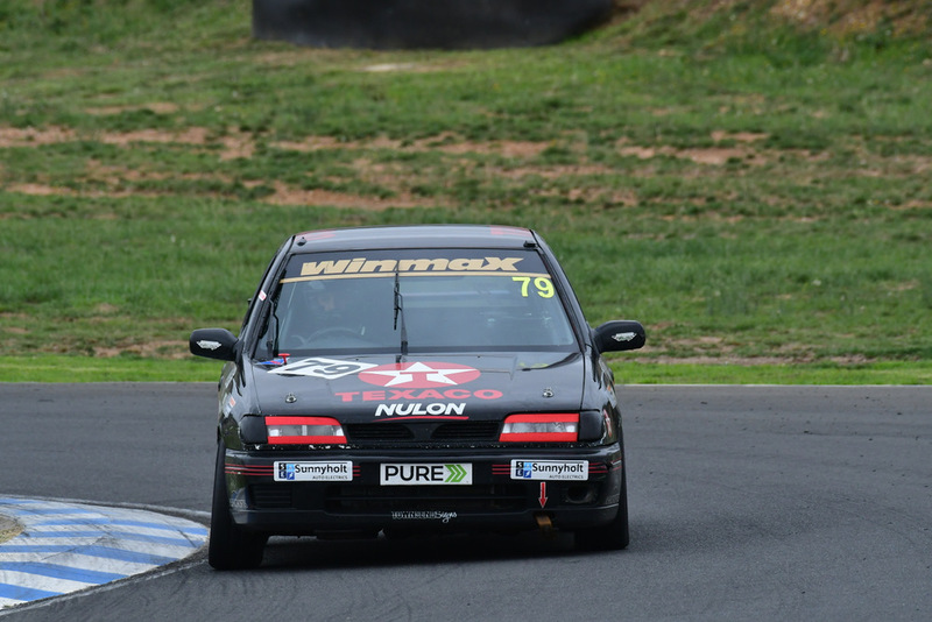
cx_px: 466
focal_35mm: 750
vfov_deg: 1.8
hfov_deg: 2.7
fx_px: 19423
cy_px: 311
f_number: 11
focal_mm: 500
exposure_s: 1/640
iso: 1000
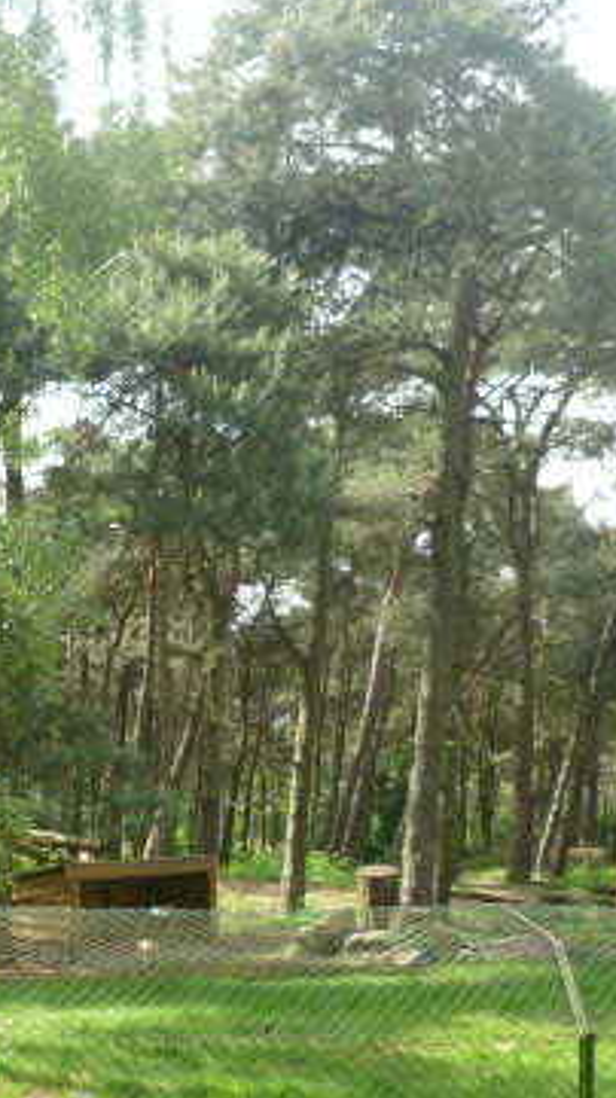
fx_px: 1862
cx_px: 12
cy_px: 717
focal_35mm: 64
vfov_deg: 32.6
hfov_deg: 18.3
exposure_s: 1/200
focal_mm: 5.5
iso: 100
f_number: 2.8
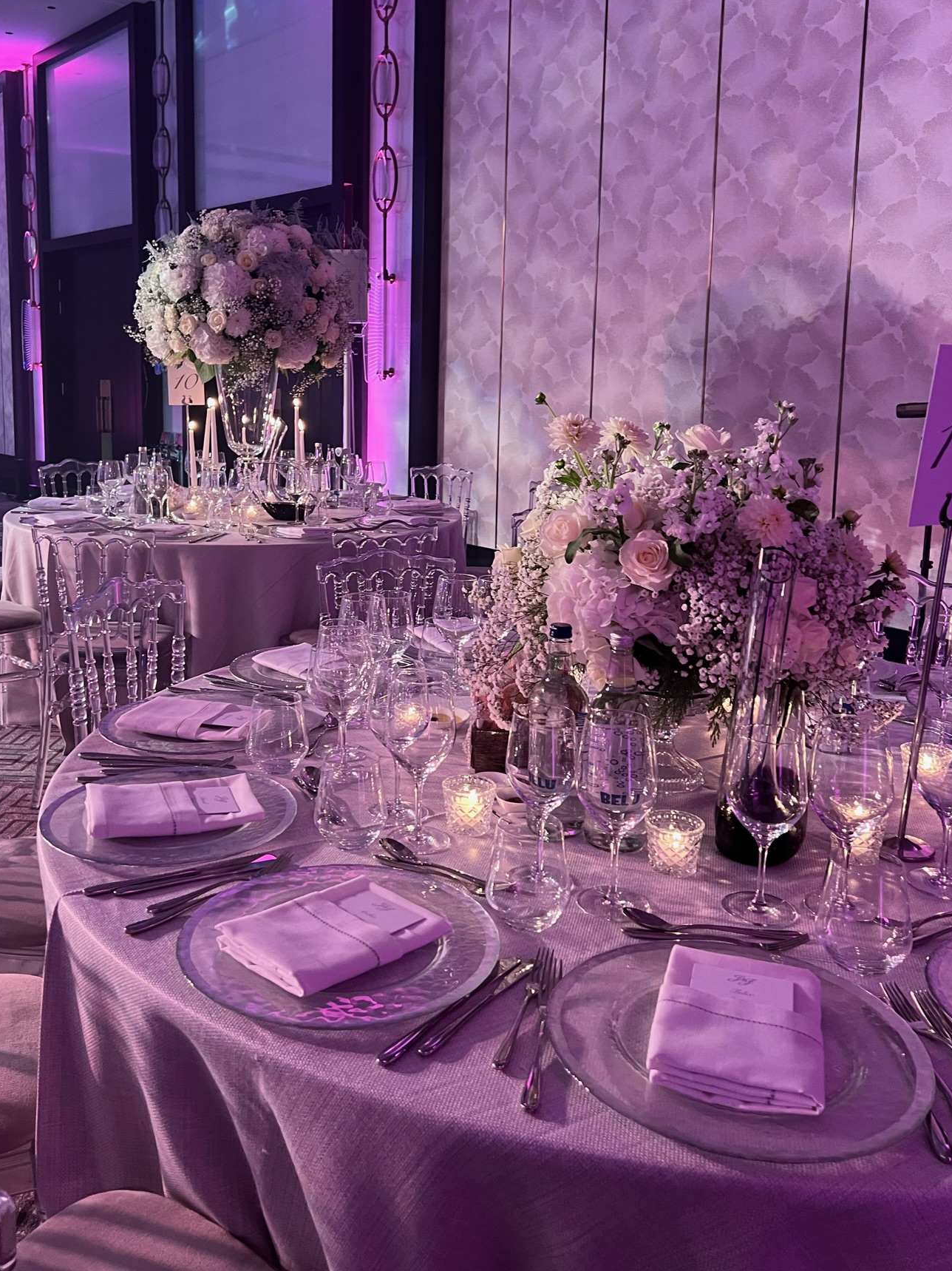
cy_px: 515
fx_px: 1137
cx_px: 398
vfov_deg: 58.0
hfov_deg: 45.3
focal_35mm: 31
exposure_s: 1/50
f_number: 1.5
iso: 200
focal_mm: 5.7
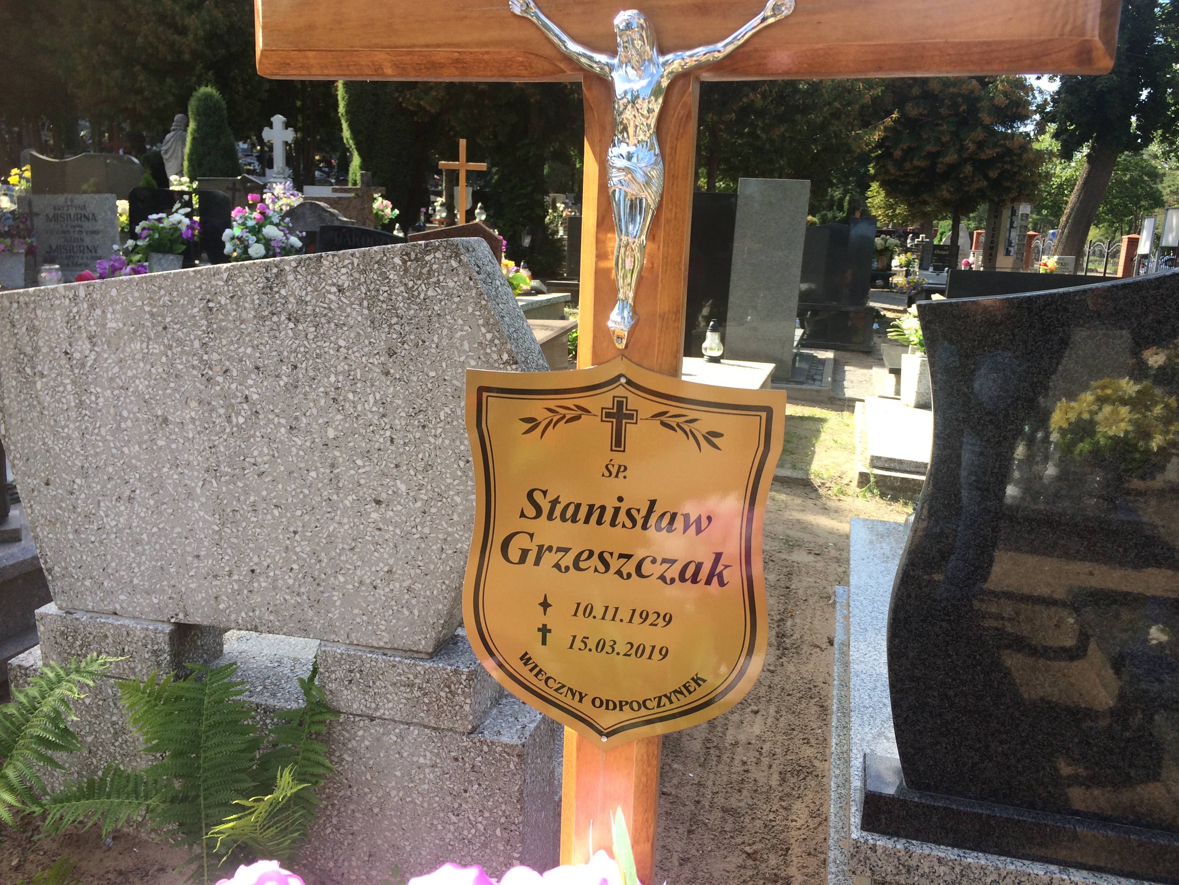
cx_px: 590
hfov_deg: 61.7
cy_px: 442
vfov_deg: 48.2
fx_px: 988
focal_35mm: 29
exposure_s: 1/488
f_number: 2.2
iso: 32
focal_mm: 4.15
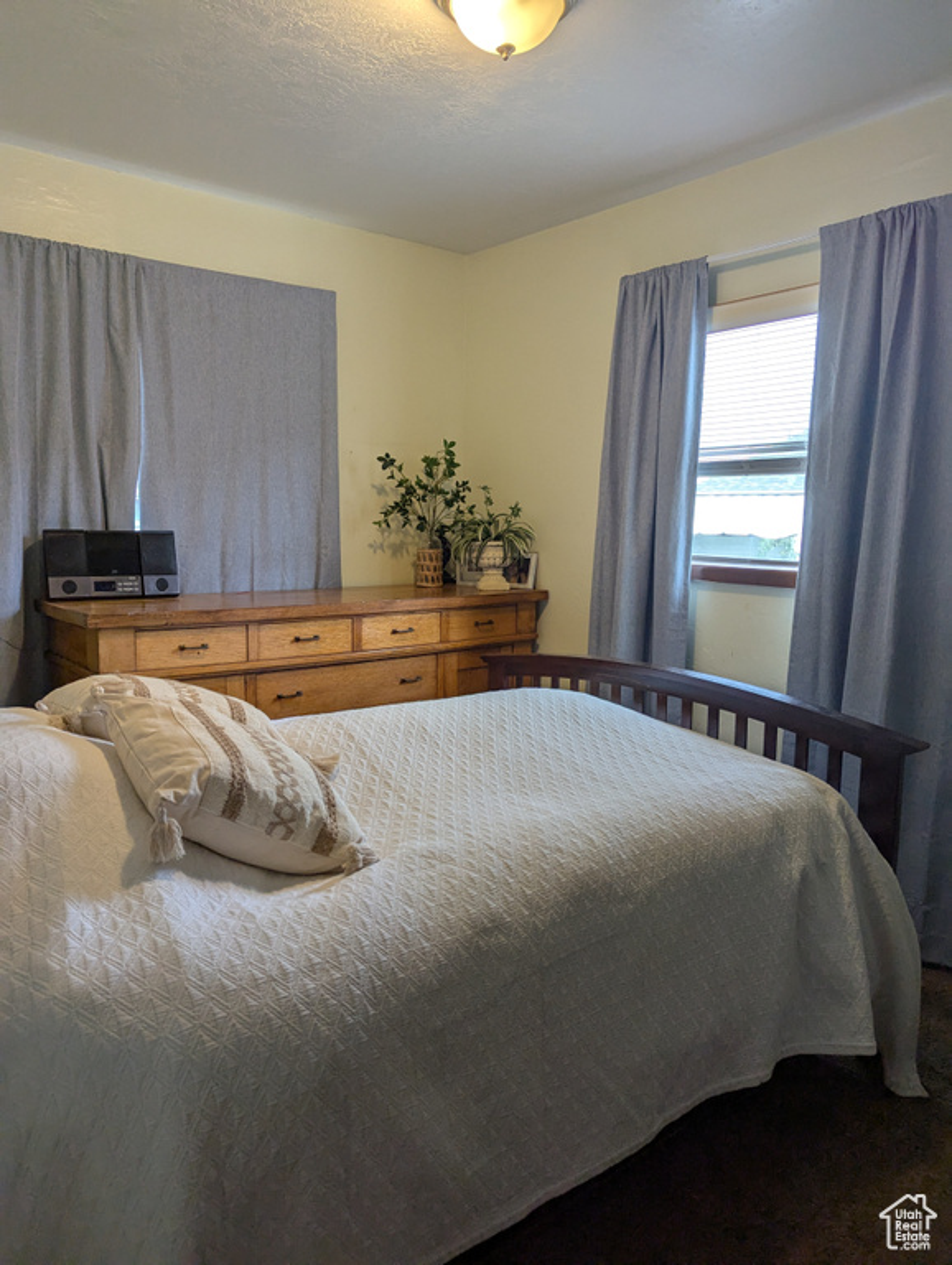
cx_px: 476
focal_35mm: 24
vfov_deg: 71.5
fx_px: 878
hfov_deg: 56.9
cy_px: 632
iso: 135
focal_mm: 6.81
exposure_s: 1/120
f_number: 1.85
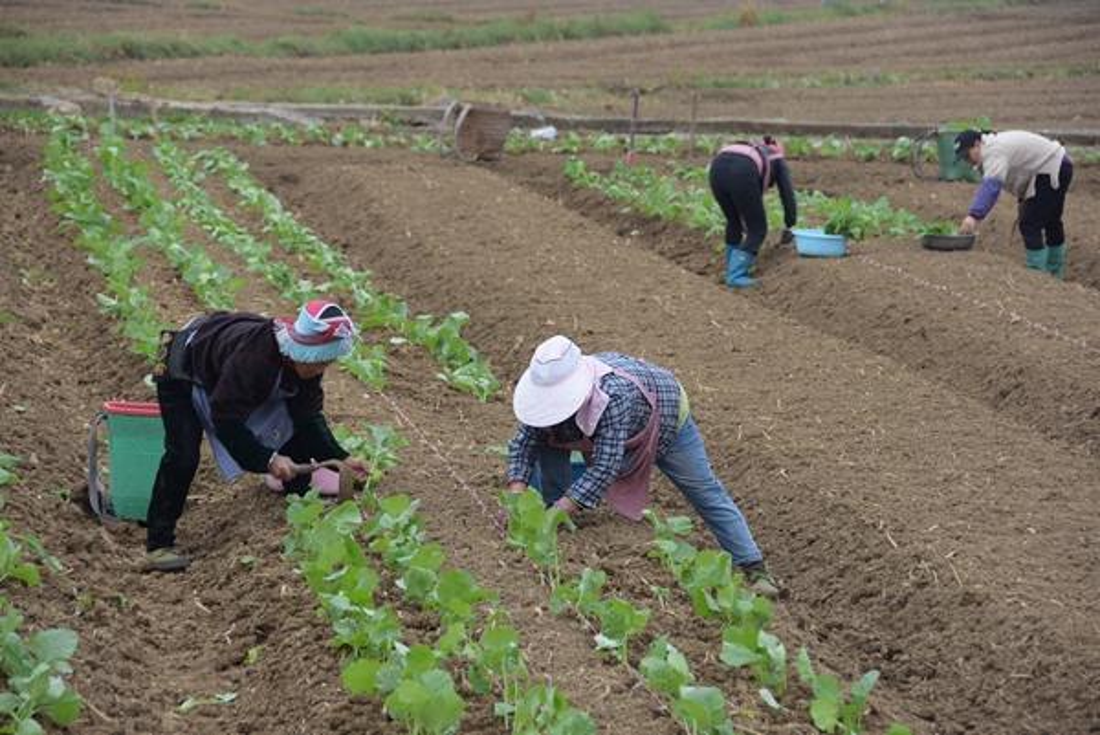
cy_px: 368
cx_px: 550
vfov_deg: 9.6
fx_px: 4357
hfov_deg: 14.4
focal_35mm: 142
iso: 220
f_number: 5.3
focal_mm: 95
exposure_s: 1/160
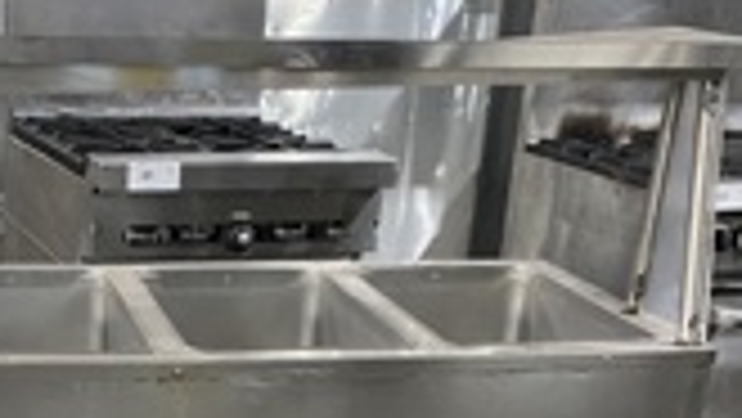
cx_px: 117
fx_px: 1437
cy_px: 719
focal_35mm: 73
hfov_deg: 28.2
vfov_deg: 14.8
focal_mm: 4.25
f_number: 1.8
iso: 400
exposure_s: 1/60
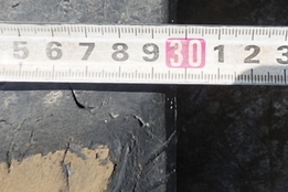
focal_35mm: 65
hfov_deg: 30.8
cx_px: 189
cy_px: 49
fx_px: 520
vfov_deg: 20.8
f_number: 4.6
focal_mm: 6.1
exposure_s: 1/1250
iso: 250
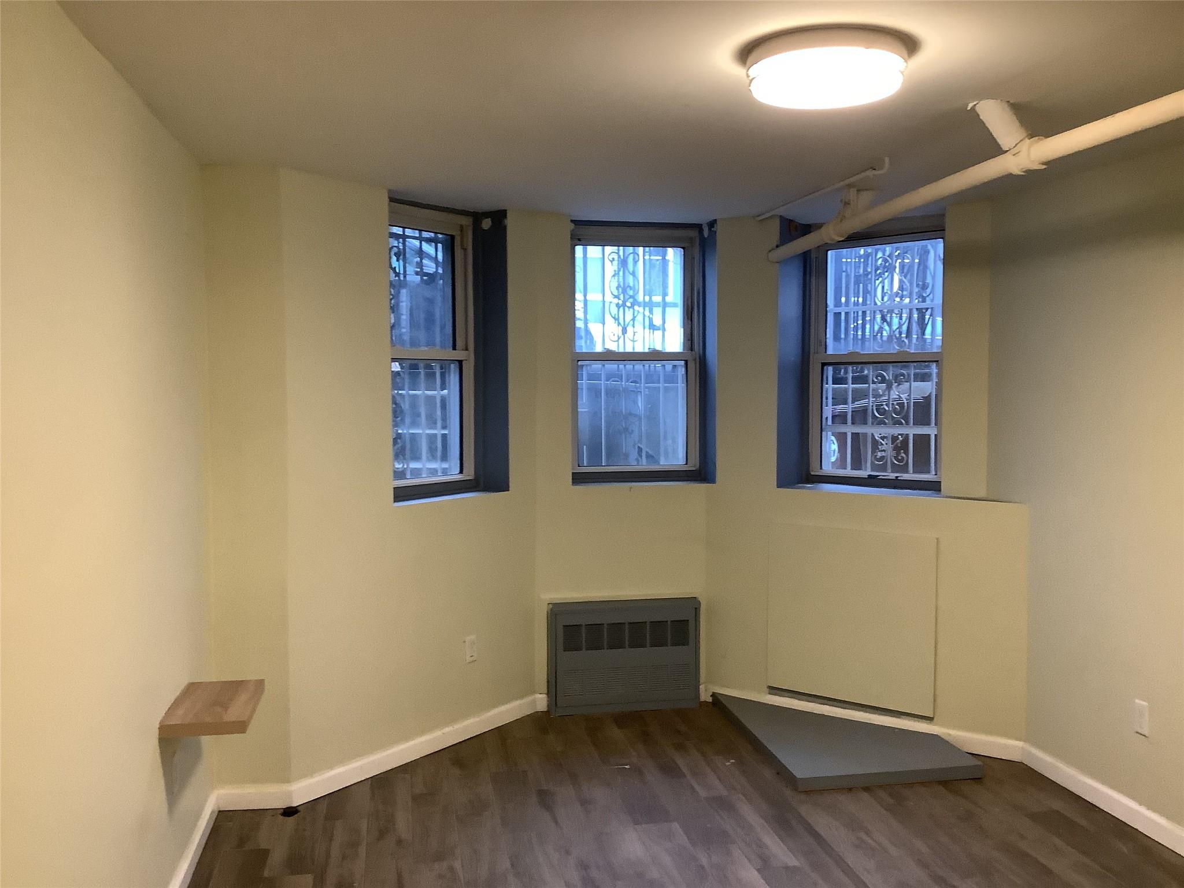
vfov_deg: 45.4
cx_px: 592
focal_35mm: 31
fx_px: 1060
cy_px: 444
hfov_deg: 58.4
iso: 320
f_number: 2.4
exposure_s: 1/40
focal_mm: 3.3
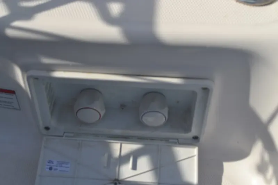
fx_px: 463
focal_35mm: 60
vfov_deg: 22.6
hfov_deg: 33.4
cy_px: 92
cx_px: 139
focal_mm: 40
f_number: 9
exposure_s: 1/320
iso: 100
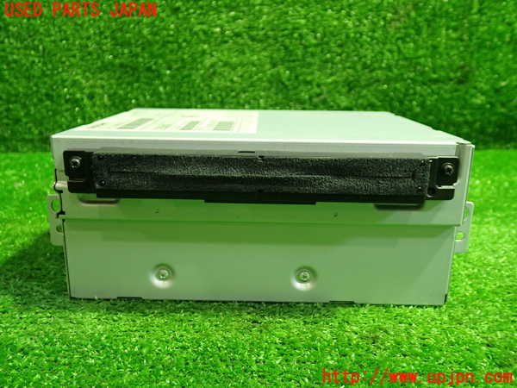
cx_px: 258
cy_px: 194
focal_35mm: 30
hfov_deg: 60.0
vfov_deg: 46.8
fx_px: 448
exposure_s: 1/30
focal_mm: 5.4
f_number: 2.3
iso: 400
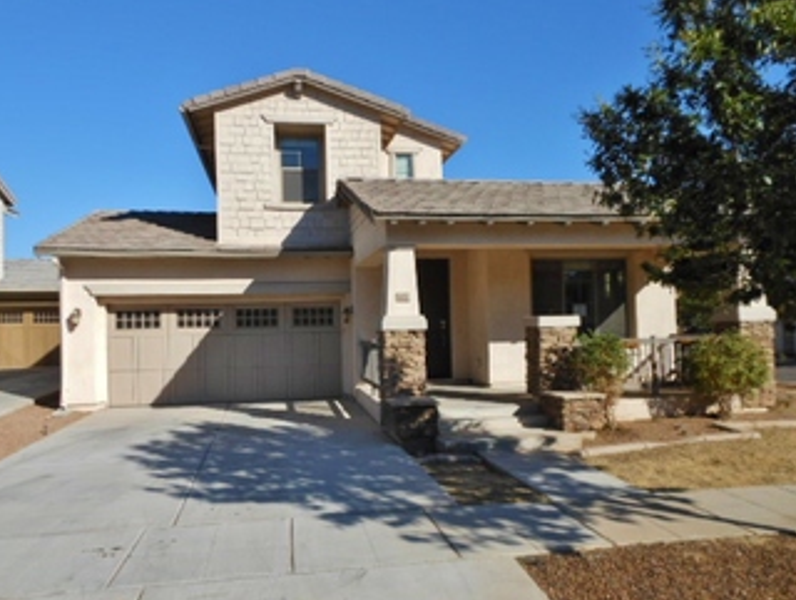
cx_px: 381
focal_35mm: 27
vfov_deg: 51.5
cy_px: 289
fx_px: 622
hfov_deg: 65.2
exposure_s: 1/1250
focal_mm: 4.5
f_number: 3.2
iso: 80
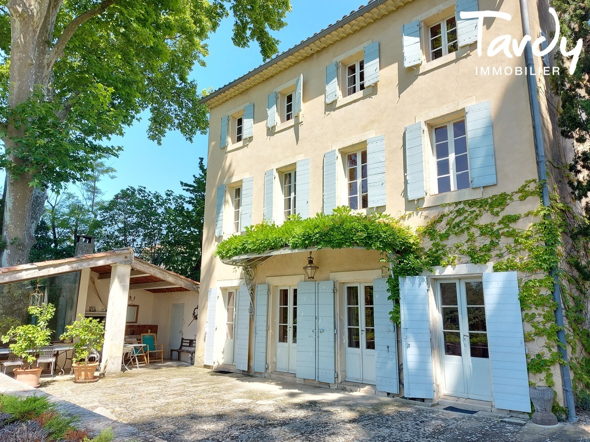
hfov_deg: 71.6
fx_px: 409
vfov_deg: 56.8
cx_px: 295
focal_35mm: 24
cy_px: 221
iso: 32
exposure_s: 1/120
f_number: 1.8
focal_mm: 5.23
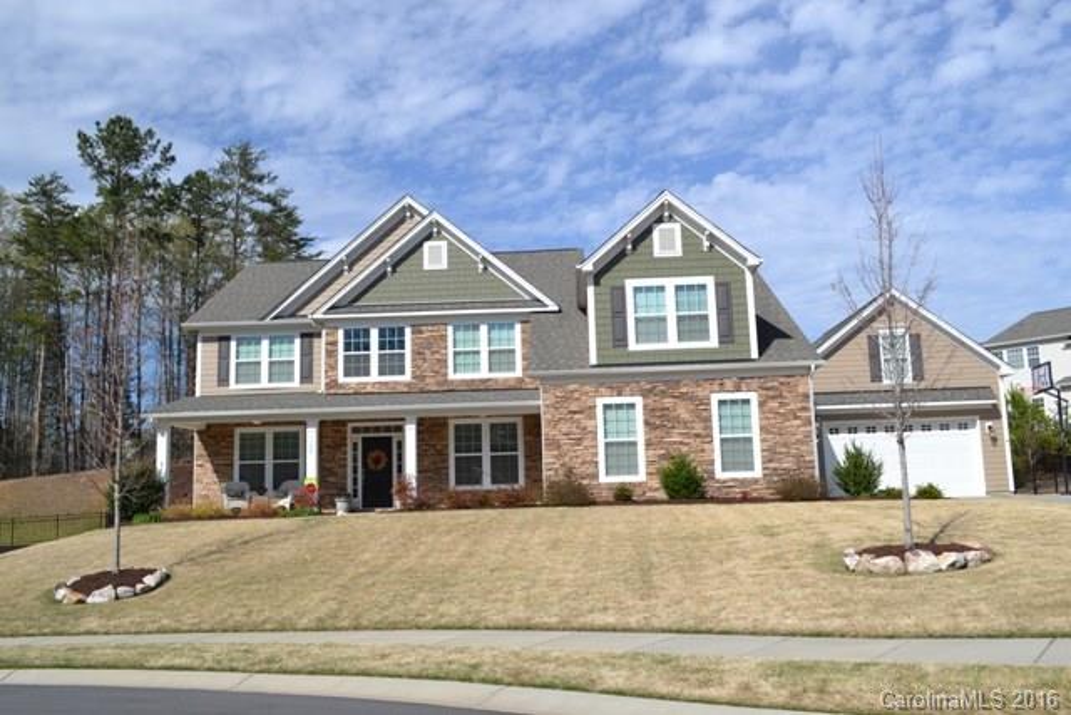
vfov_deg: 43.6
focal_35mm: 30
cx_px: 536
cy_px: 358
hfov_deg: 61.9
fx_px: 893
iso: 100
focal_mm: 20
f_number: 9
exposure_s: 1/320
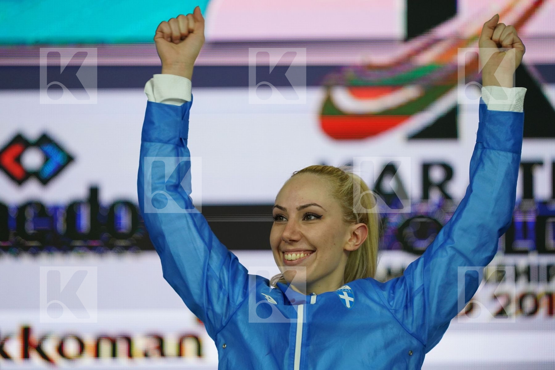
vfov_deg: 3.4
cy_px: 185
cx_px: 278
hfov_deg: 5.2
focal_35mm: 400
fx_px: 6166
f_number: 2.8
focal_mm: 400
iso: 2500
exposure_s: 1/500
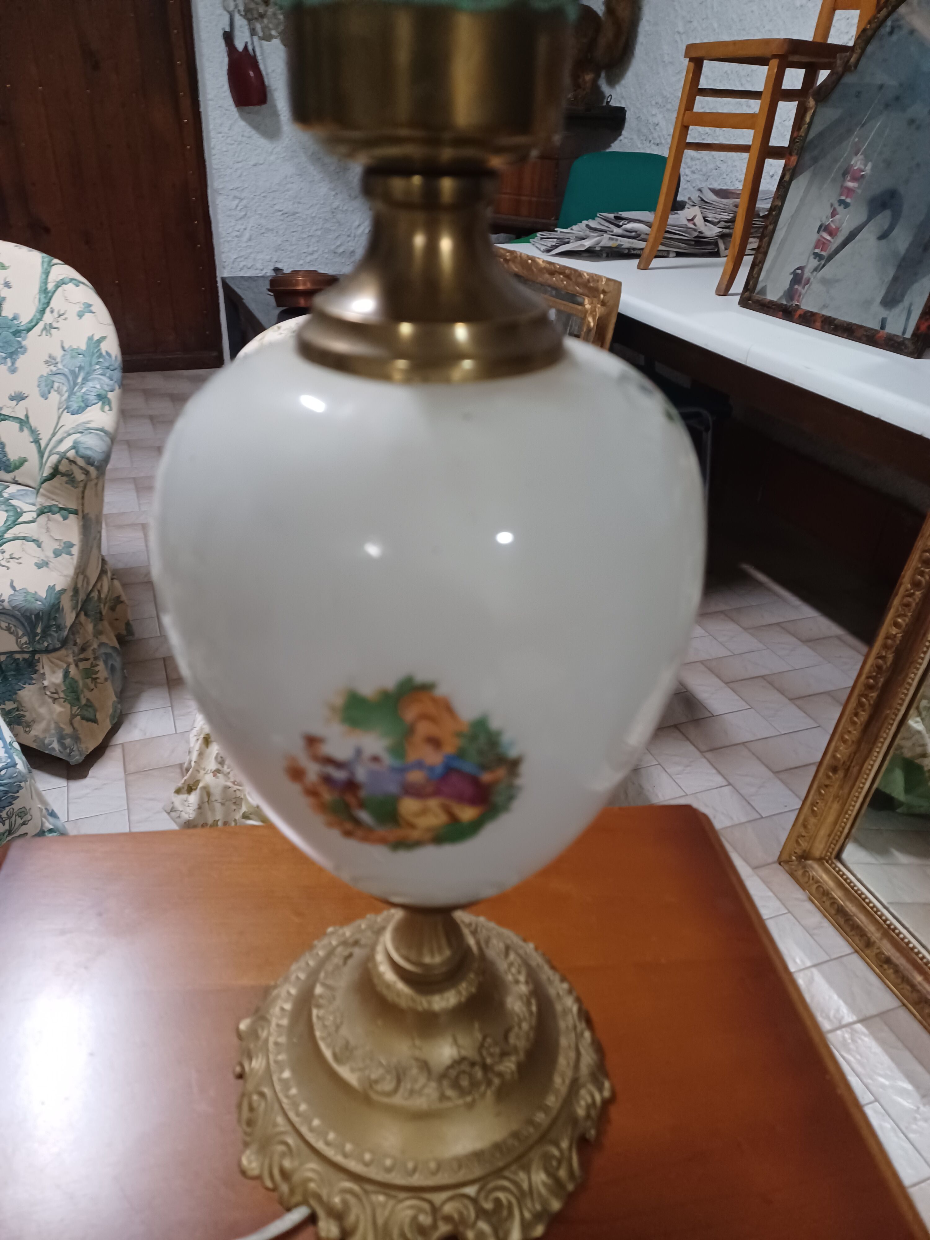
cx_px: 465
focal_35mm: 25
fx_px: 896
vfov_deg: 69.4
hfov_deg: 54.9
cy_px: 620
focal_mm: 4.6
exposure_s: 1/25
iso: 500
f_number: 1.8
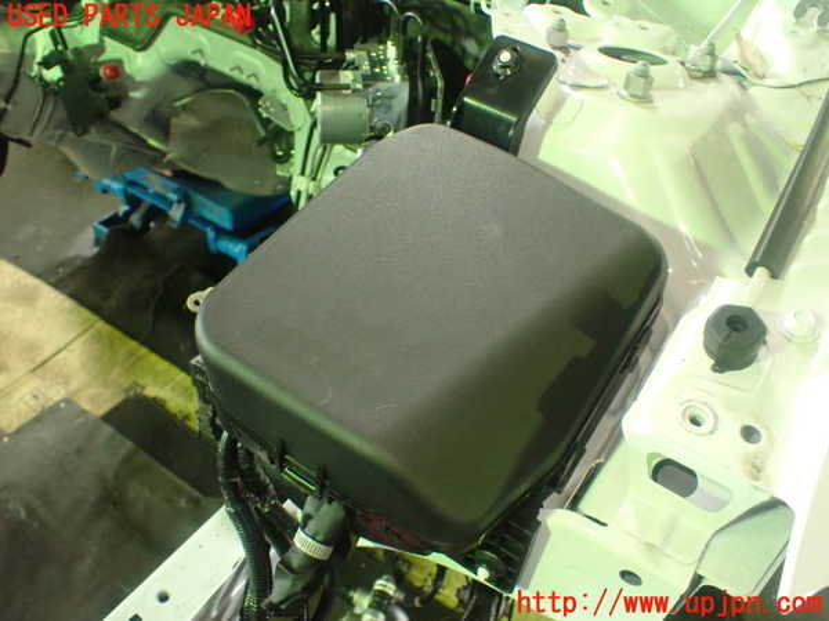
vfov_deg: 46.8
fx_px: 718
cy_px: 310
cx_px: 414
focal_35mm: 30
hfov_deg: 60.0
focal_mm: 5.4
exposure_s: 1/60
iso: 800
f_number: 2.3
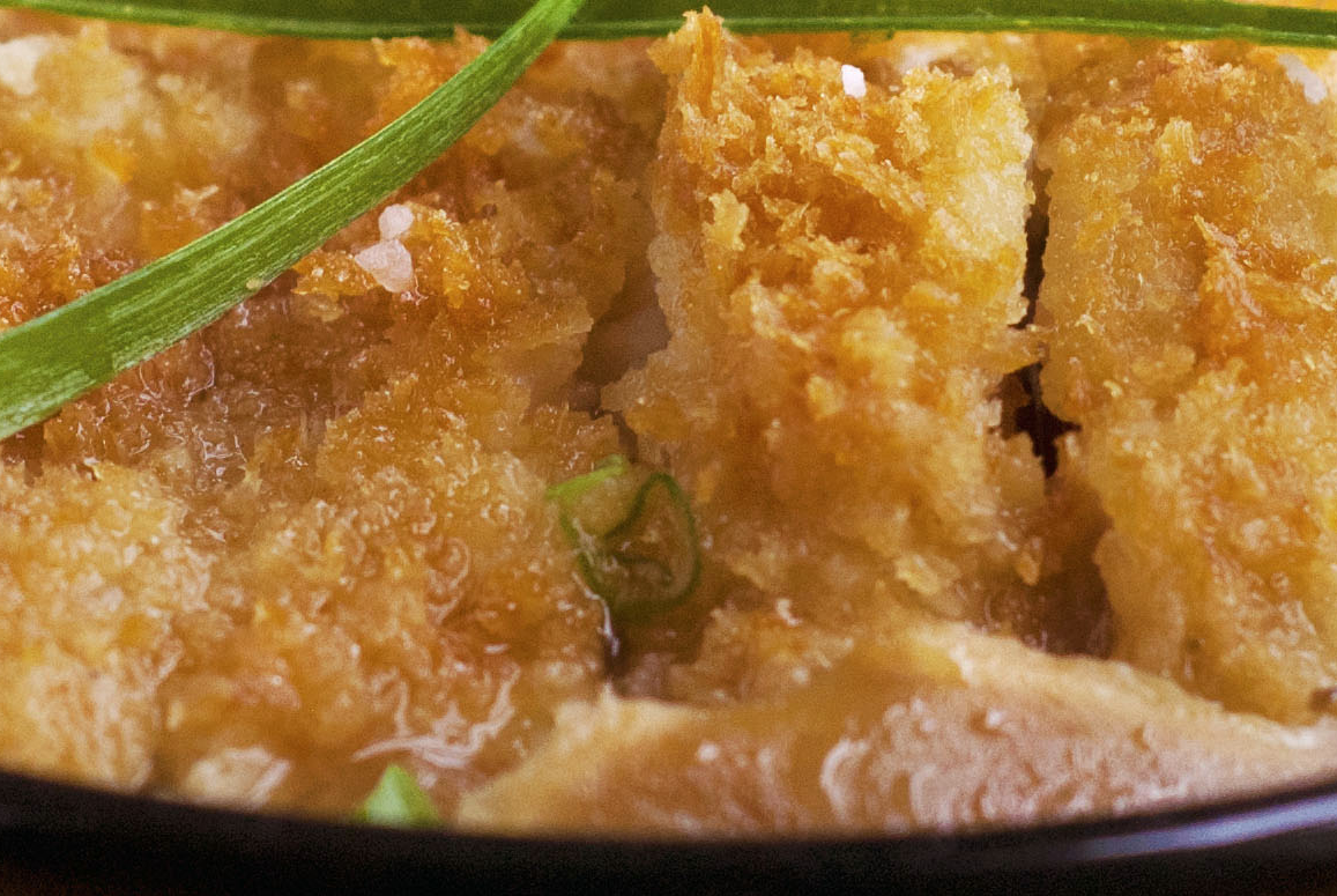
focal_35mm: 251
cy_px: 425
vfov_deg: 5.5
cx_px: 697
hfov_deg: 8.2
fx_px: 9335
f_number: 3.2
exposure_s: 1/200
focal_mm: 50
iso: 400
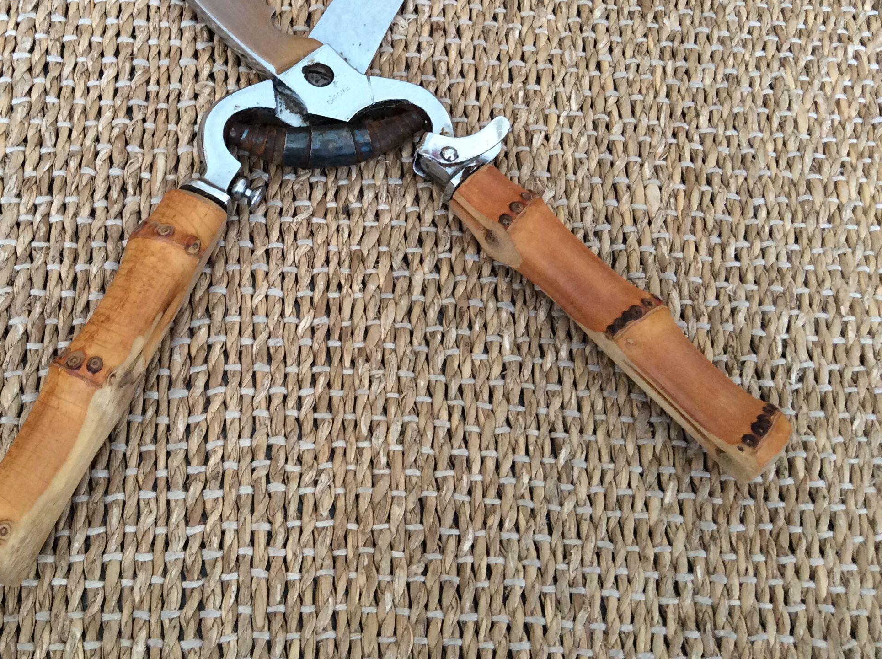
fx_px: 1094
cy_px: 227
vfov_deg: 33.3
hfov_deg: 43.5
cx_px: 324
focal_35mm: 43
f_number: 2.4
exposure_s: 1/25
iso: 100
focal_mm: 3.3
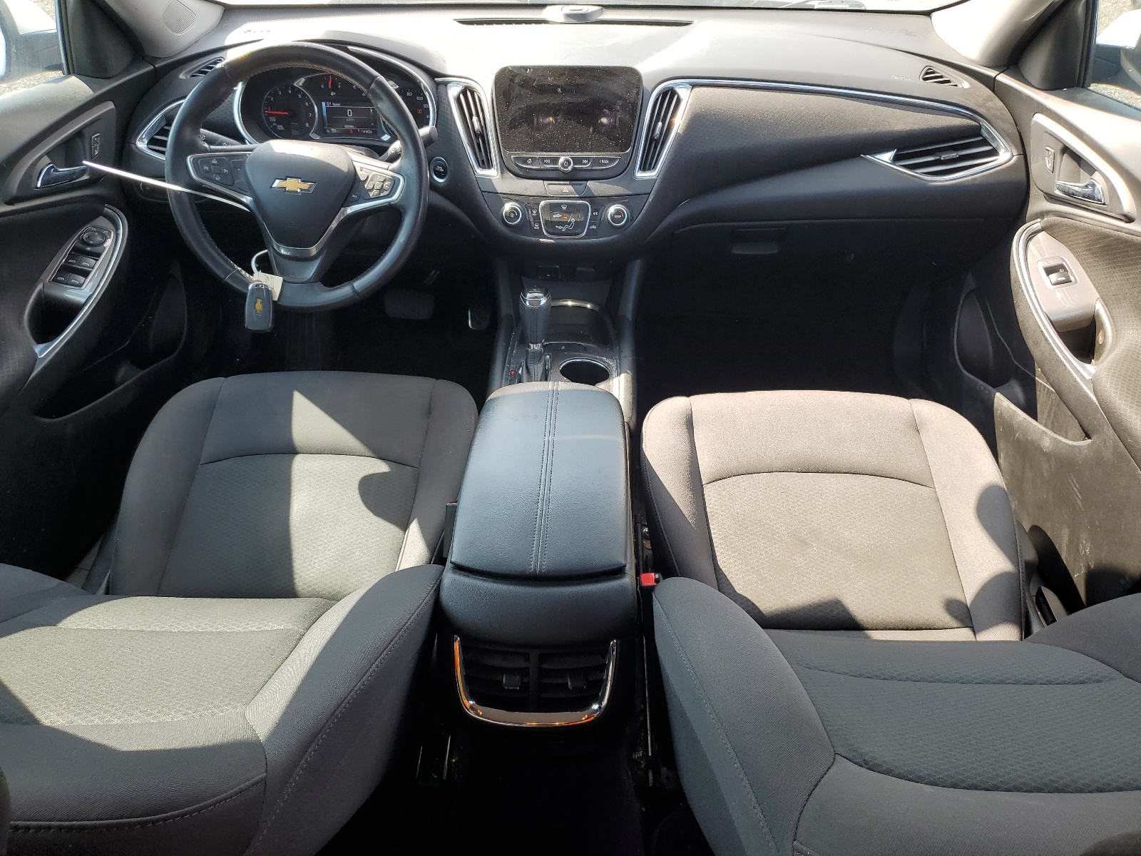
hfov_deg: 67.3
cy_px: 428
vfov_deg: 53.1
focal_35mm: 26
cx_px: 570
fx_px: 857
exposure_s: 1/312
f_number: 1.5
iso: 50
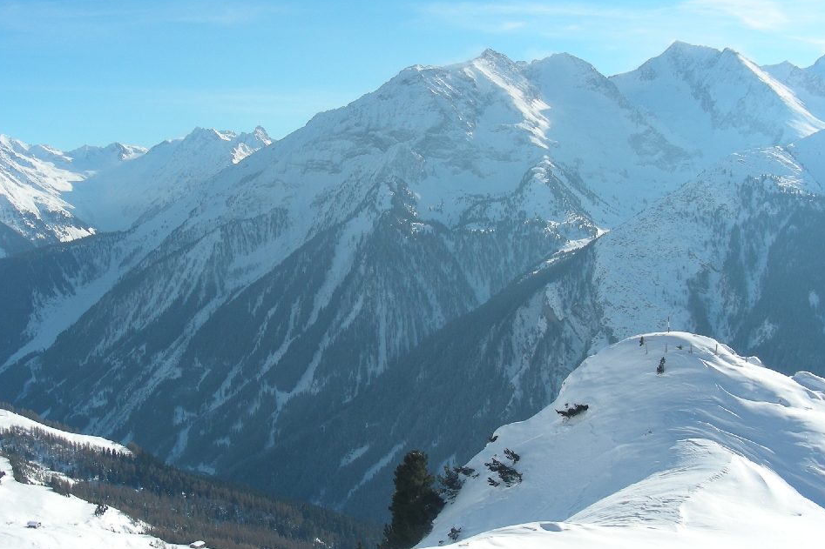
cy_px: 272
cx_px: 371
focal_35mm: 47
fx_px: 1077
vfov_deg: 28.6
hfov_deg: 41.9
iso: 50
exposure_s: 1/616
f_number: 4
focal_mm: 6.3
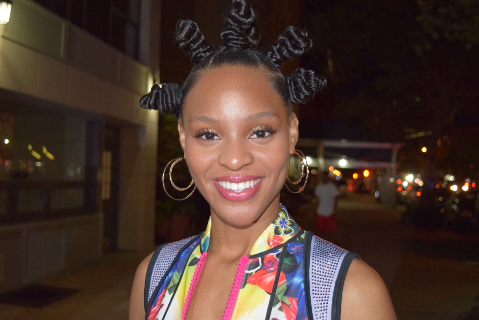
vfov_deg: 31.9
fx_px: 559
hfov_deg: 46.4
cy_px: 160
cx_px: 240
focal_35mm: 42
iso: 1600
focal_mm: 28
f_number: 4.2
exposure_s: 1/60
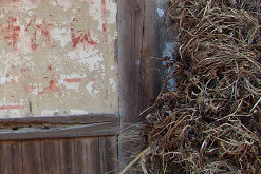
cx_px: -92
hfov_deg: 17.4
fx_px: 791
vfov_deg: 12.2
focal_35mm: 109
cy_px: -48
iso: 80
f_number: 2.8
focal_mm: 6.3
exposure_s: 1/250
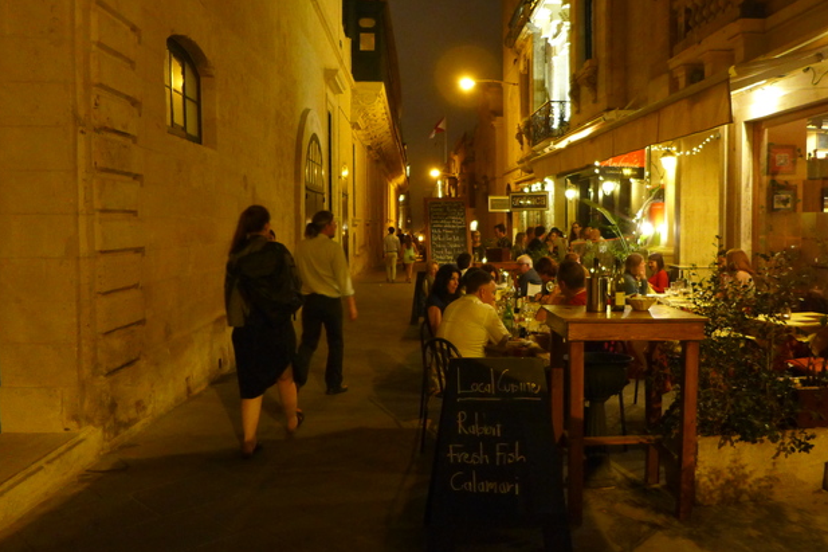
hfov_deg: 65.3
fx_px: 644
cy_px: 267
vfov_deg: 46.4
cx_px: 454
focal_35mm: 28
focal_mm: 4.7
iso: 800
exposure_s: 1/30
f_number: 1.4
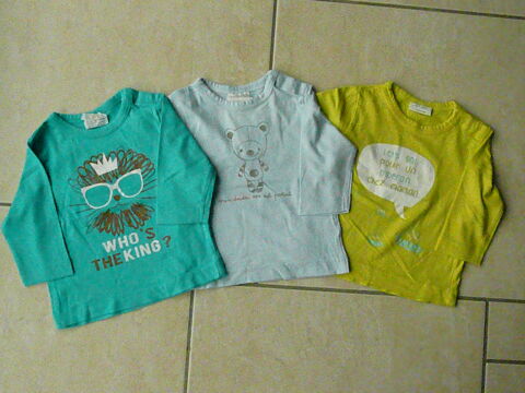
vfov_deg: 34.3
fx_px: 637
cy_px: 196
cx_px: 262
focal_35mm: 42
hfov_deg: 44.8
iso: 3200
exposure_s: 1/640
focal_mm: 6.9
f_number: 10
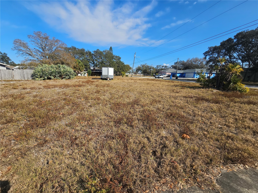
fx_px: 97
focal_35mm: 13
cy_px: 96
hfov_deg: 106.2
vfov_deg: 89.9
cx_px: 129
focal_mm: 2.2
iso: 50
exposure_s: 1/2175
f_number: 2.2
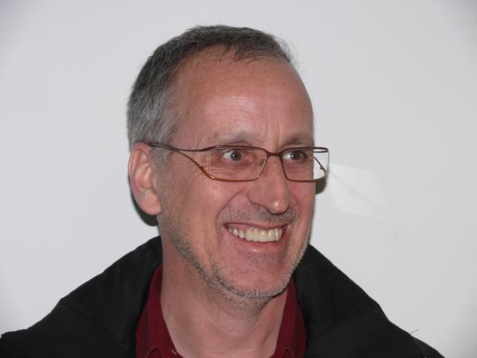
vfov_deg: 13.7
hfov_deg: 18.2
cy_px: 179
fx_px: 1488
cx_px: 238
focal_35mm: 108
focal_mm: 22.9
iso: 100
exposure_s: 1/30
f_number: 3.6
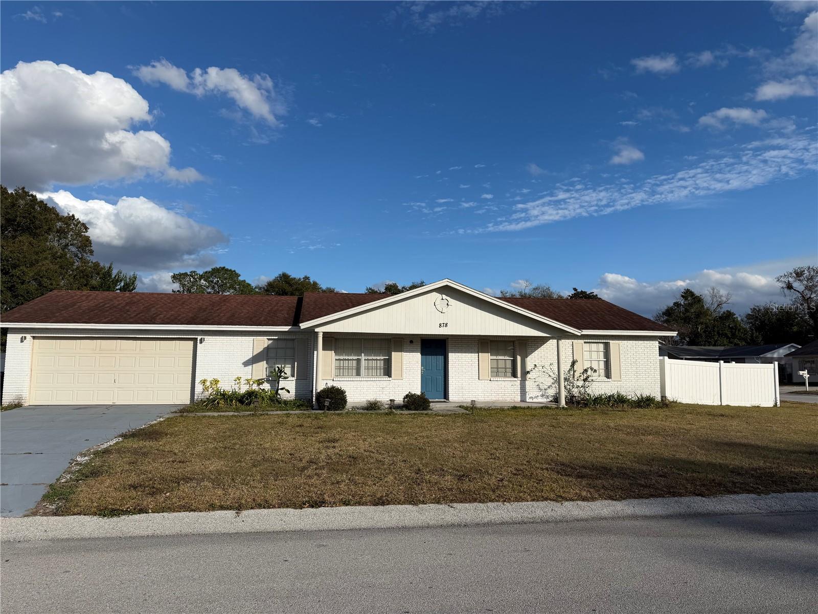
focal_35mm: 24
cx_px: 409
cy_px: 307
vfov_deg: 56.8
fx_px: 567
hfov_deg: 71.6
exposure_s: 1/8130
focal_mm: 6.76
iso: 80
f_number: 1.78
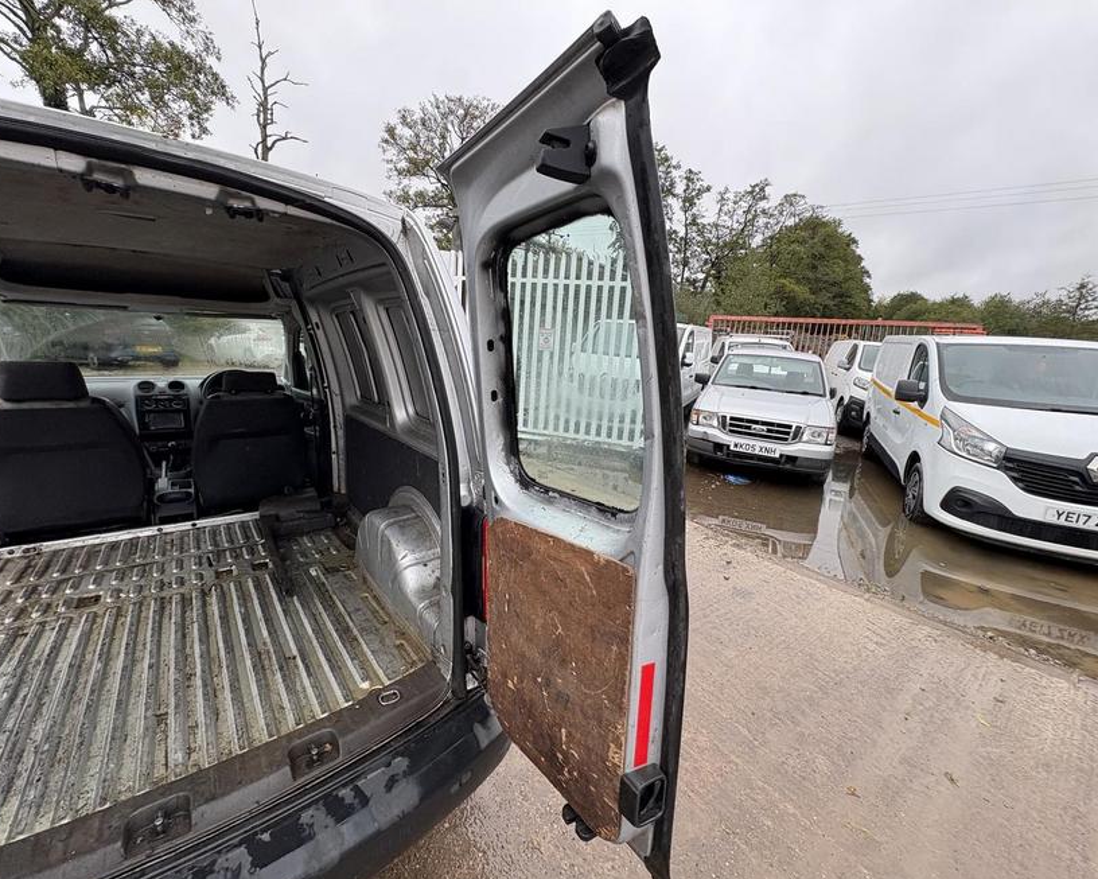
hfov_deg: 96.8
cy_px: 442
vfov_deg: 84.0
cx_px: 540
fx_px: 488
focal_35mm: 15
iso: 40
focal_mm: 2.22
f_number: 2.2
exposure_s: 1/129
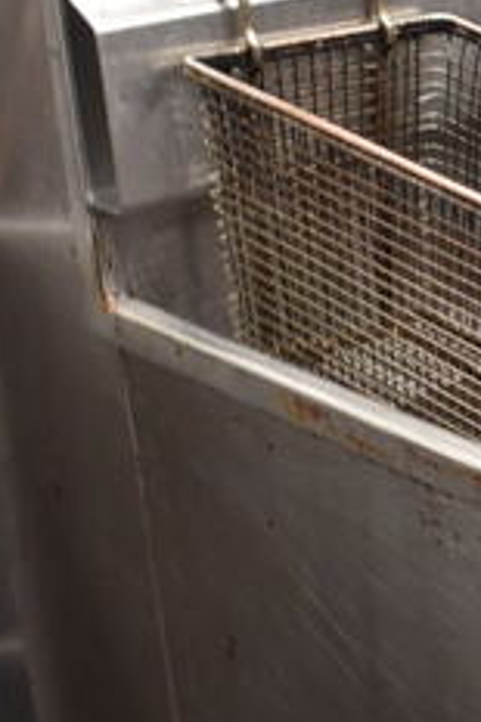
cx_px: 888
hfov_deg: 11.8
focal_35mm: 106
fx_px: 2127
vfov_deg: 19.1
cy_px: 587
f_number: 3.5
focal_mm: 18
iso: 640
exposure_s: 1/30
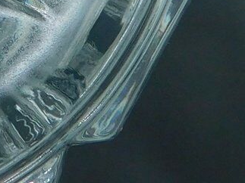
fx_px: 1075
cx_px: -154
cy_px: -119
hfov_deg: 12.2
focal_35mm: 152
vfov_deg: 9.4
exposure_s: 1/250
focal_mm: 4
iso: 125
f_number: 3
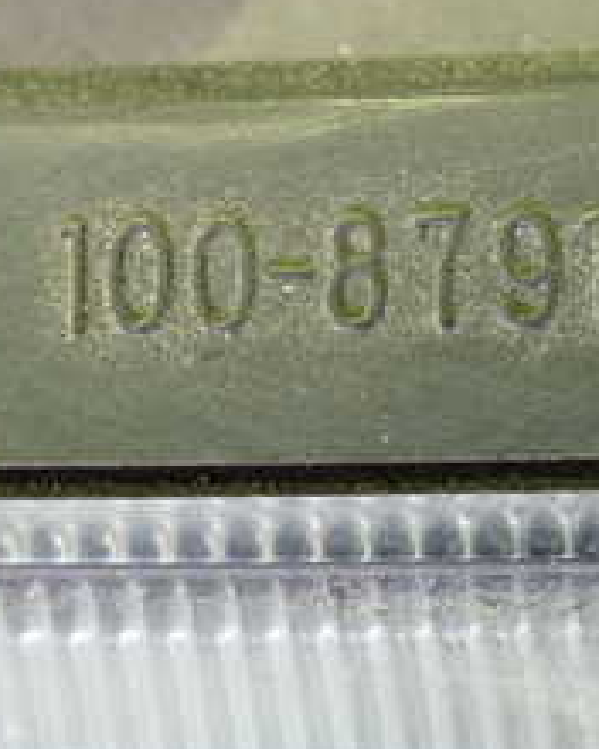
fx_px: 1773
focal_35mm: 80
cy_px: 364
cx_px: 211
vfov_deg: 23.8
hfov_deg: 19.1
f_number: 2.3
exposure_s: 1/40
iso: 800
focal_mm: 5.4
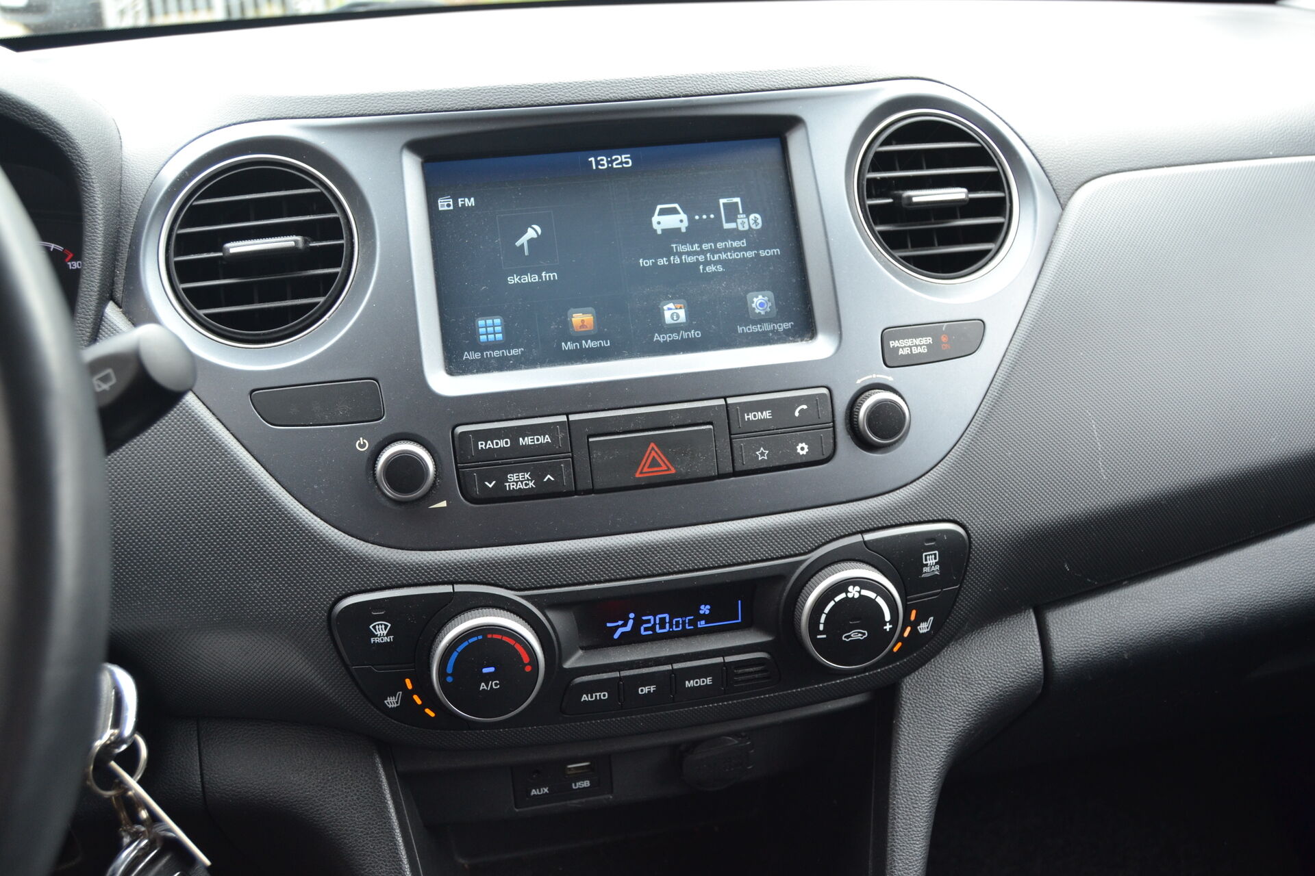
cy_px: 438
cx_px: 658
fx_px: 1260
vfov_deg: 38.4
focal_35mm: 34
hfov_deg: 55.1
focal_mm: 23
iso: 400
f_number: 5
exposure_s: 1/100
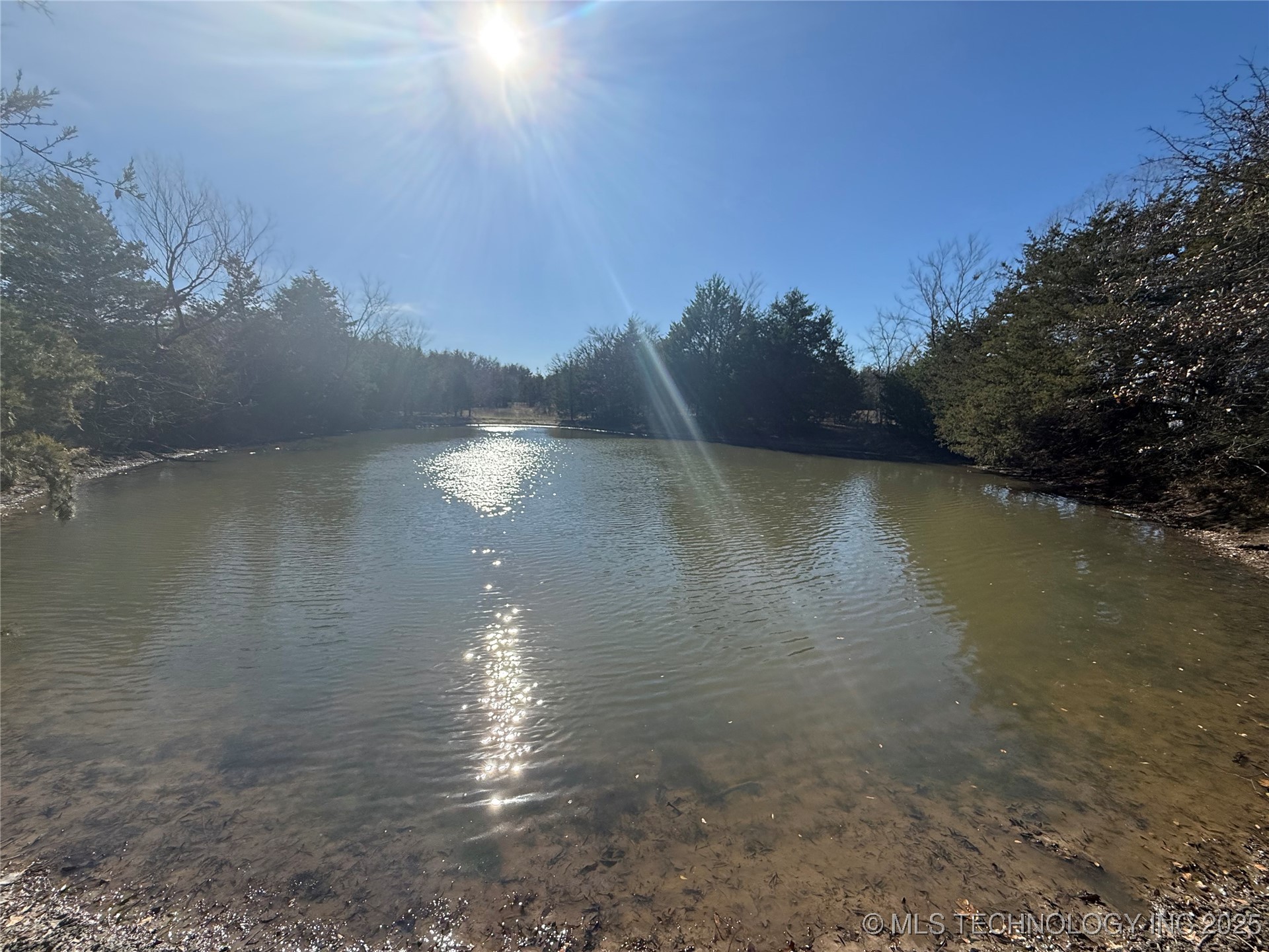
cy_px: 476
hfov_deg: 102.1
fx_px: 513
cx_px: 634
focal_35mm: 14
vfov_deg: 85.7
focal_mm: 2.22
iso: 80
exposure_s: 1/3891
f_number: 2.2
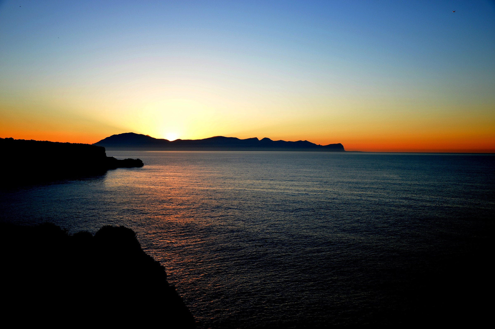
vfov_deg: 39.9
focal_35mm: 33
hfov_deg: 57.3
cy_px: 164
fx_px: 453
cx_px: 248
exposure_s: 1/125
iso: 100
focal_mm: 22
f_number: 3.8
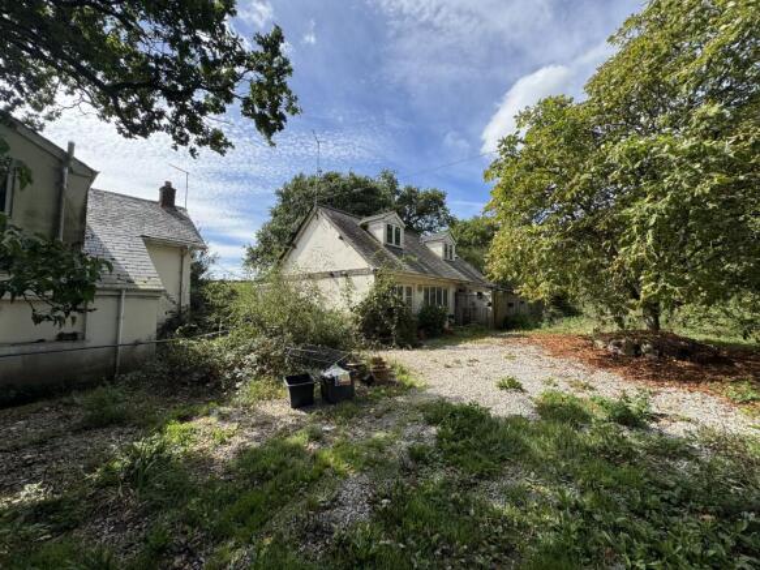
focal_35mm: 14
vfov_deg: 85.7
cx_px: 380
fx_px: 307
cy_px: 285
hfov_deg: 102.1
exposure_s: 1/1217
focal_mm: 2.22
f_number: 2.2
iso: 40
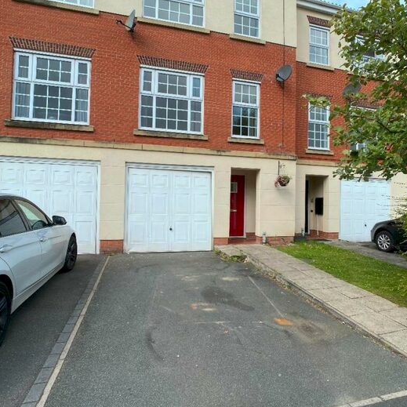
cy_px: 205
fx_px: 412
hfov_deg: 52.5
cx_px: 223
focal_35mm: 31
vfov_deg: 52.5
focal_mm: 4.25
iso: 32
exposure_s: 1/1103
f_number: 1.8
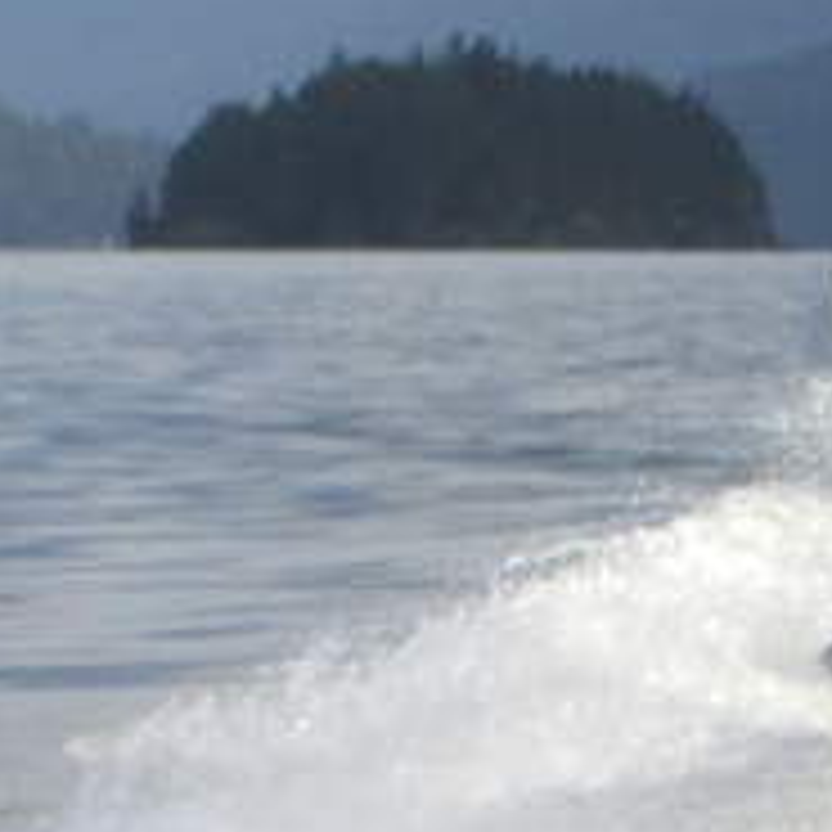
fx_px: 9490
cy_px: 306
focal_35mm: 349
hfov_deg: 5.0
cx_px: 1070
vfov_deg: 5.0
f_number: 5.2
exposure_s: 1/800
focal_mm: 18.6
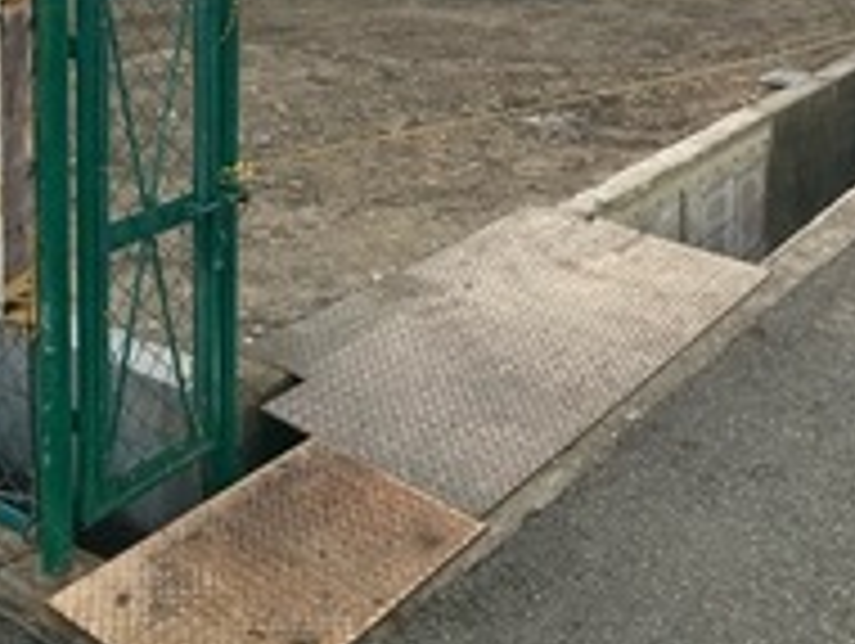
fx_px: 1311
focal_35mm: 53
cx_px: 405
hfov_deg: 36.1
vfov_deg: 25.1
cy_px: -108
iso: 320
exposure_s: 1/59
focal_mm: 3.99
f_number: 1.8
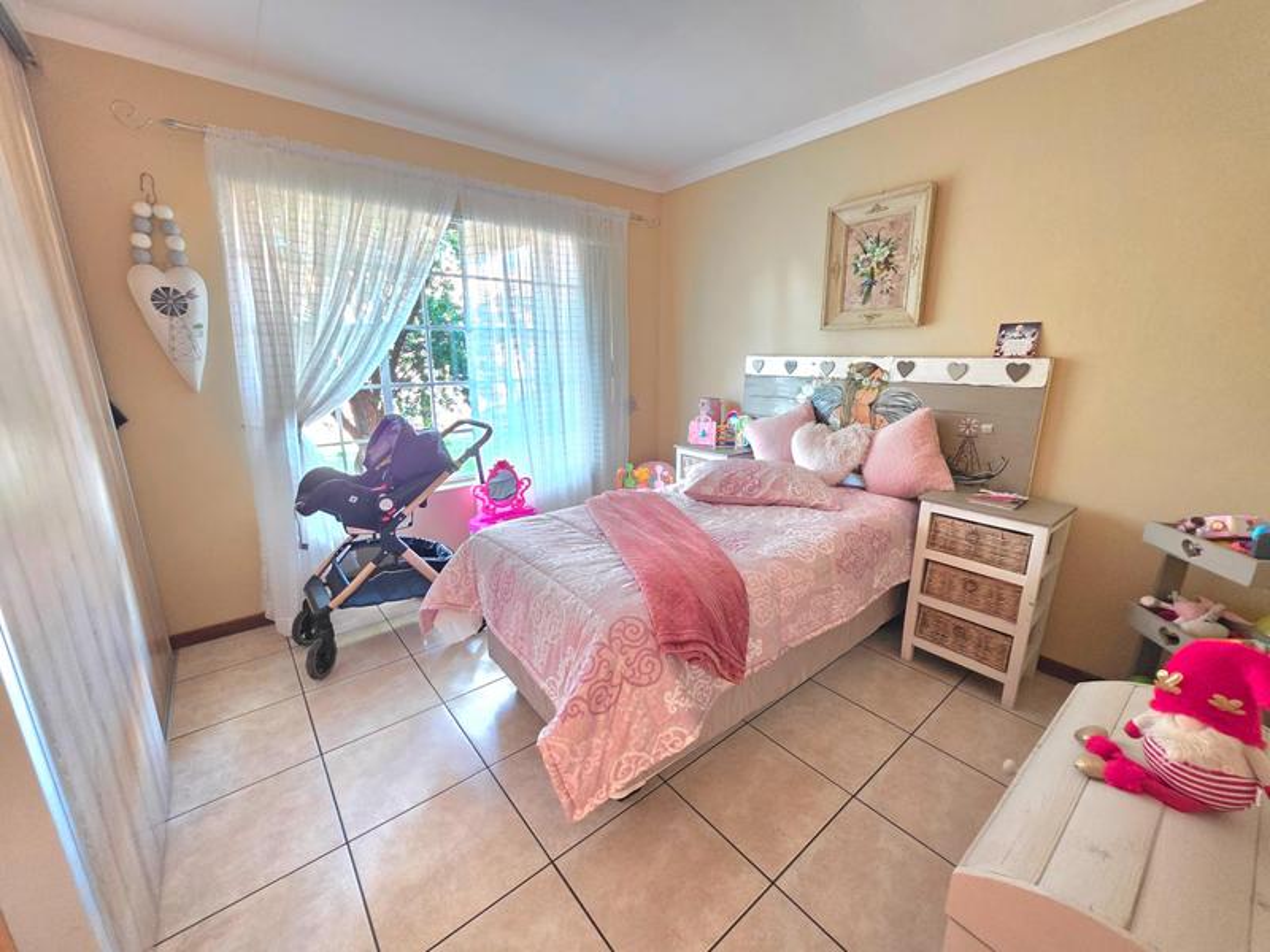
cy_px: 476
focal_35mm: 13
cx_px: 635
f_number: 1.9
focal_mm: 2.2
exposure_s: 1/25.1
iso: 1250
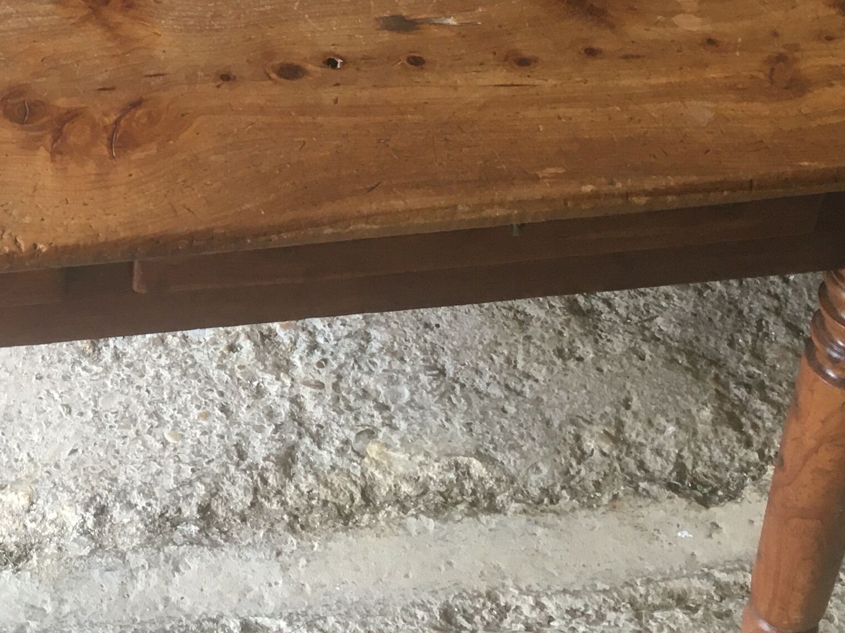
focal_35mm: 77
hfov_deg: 24.5
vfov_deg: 18.3
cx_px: 61
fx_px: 1879
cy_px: -94
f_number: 2.2
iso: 100
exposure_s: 1/33
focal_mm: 4.15
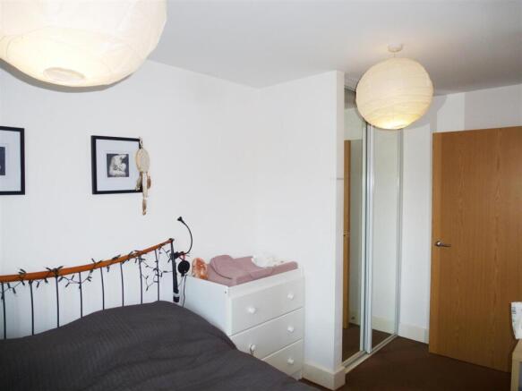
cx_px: 261
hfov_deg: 71.6
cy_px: 196
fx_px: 362
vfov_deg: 56.8
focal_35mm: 24
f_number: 3.3
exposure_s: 1/60
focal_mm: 4.3
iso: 125
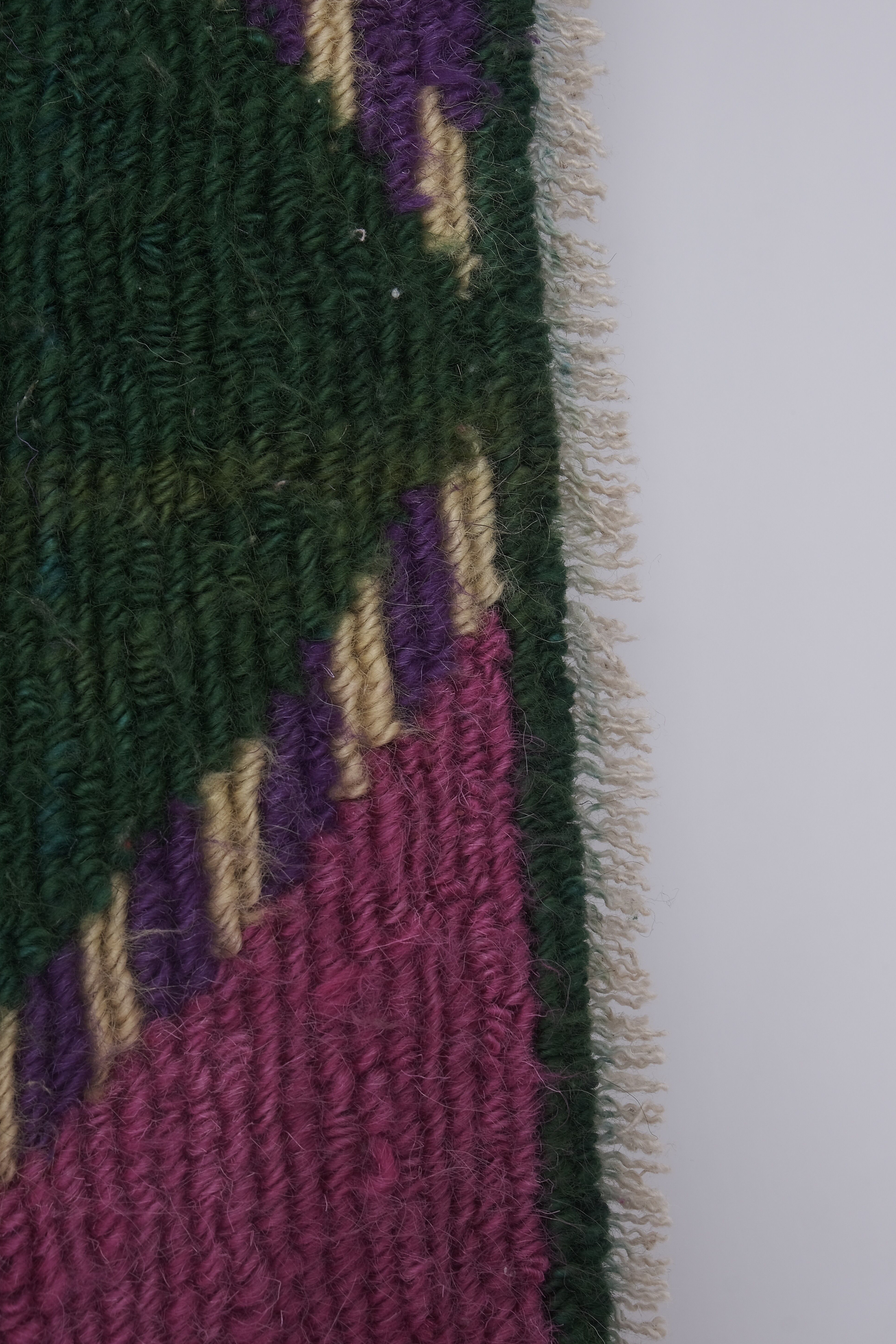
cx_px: 470
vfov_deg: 22.9
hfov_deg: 15.4
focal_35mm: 89
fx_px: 3322
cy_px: 639
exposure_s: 1/160
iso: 160
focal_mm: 55
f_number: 13
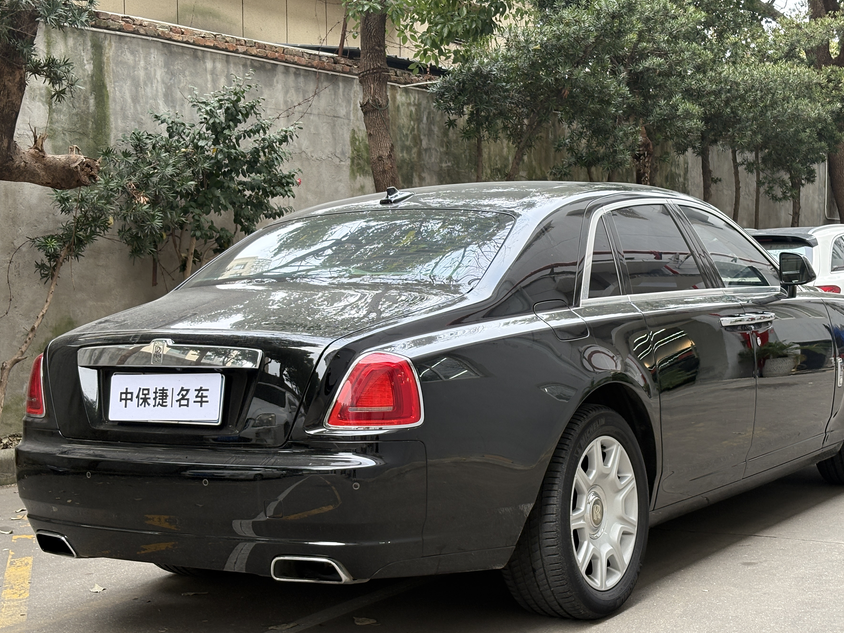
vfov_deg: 24.8
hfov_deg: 32.7
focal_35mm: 59
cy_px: 333
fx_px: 1438
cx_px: 453
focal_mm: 5.96
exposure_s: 1/60
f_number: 1.6
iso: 80
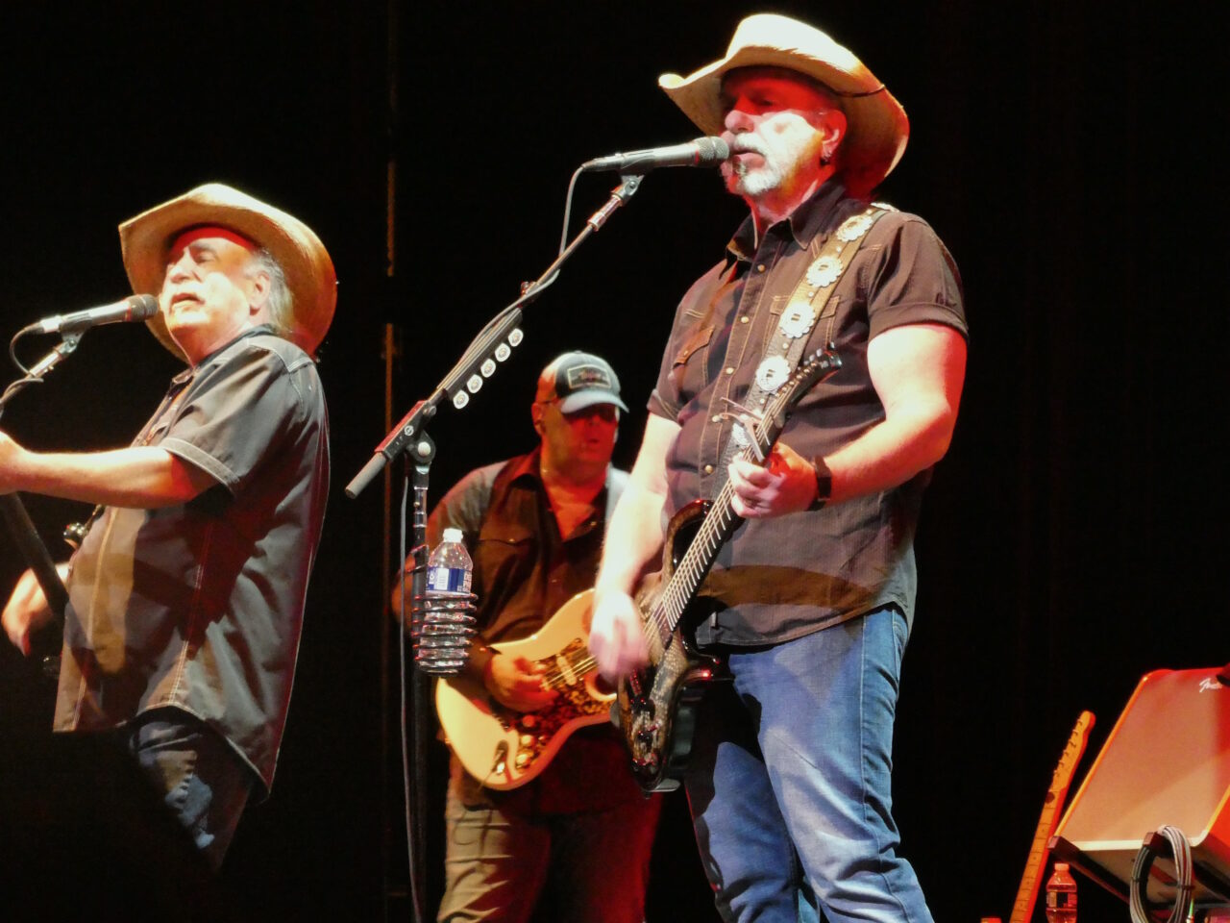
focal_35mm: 214
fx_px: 7604
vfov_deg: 6.9
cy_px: 462
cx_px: 615
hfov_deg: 9.2
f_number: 5.6
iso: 1600
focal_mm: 38.4
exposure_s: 1/25
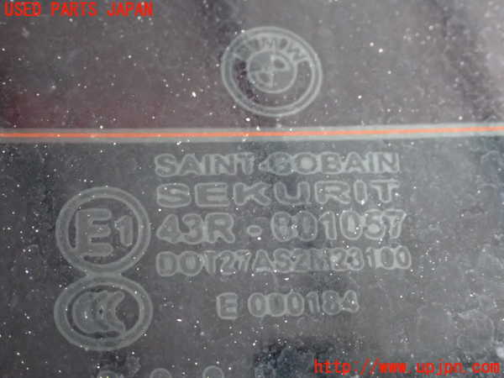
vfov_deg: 23.7
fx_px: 903
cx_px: 252
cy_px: 189
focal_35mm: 62
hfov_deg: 31.2
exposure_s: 1/60
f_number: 3.6
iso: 4000
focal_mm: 11.09
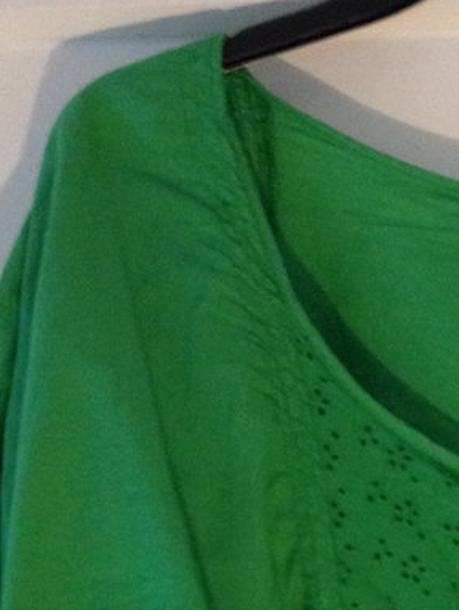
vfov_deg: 15.4
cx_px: 549
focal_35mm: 122
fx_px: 2155
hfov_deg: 11.9
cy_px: 778
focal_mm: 4.28
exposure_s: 1/20
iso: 250
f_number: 2.4
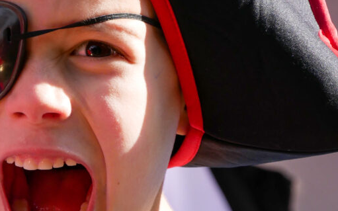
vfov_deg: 3.7
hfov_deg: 5.9
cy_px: 115
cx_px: 110
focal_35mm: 357
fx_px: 3287
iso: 500
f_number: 5.4
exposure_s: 1/1000
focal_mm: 84
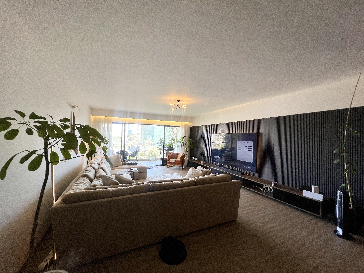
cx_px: 182
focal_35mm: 13
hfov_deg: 106.2
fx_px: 137
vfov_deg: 89.9
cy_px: 136
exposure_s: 1/100
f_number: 1.8
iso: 100
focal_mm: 1.57
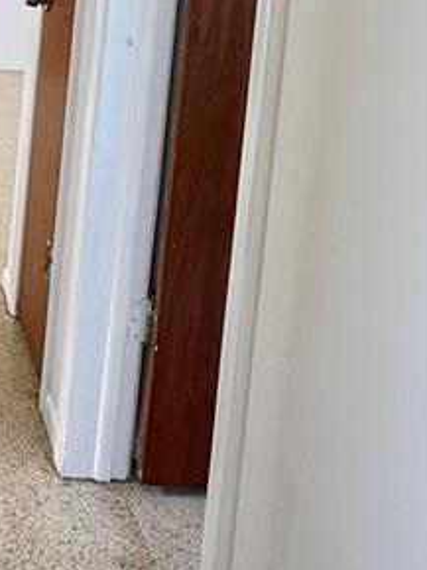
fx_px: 955
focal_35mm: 58
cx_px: -28
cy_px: -35
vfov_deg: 30.3
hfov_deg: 23.8
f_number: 2.2
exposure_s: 1/99
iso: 64
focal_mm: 2.22
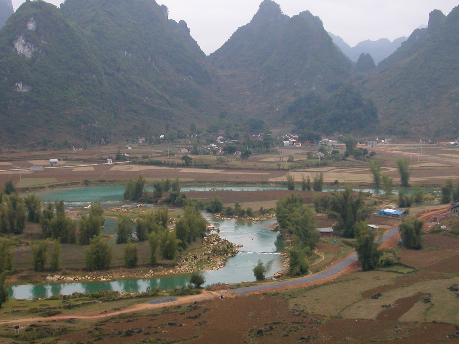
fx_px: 849
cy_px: 172
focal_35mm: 64
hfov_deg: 30.3
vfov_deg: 22.9
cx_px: 230
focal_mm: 9.7
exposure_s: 1/112
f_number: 3.5
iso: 100
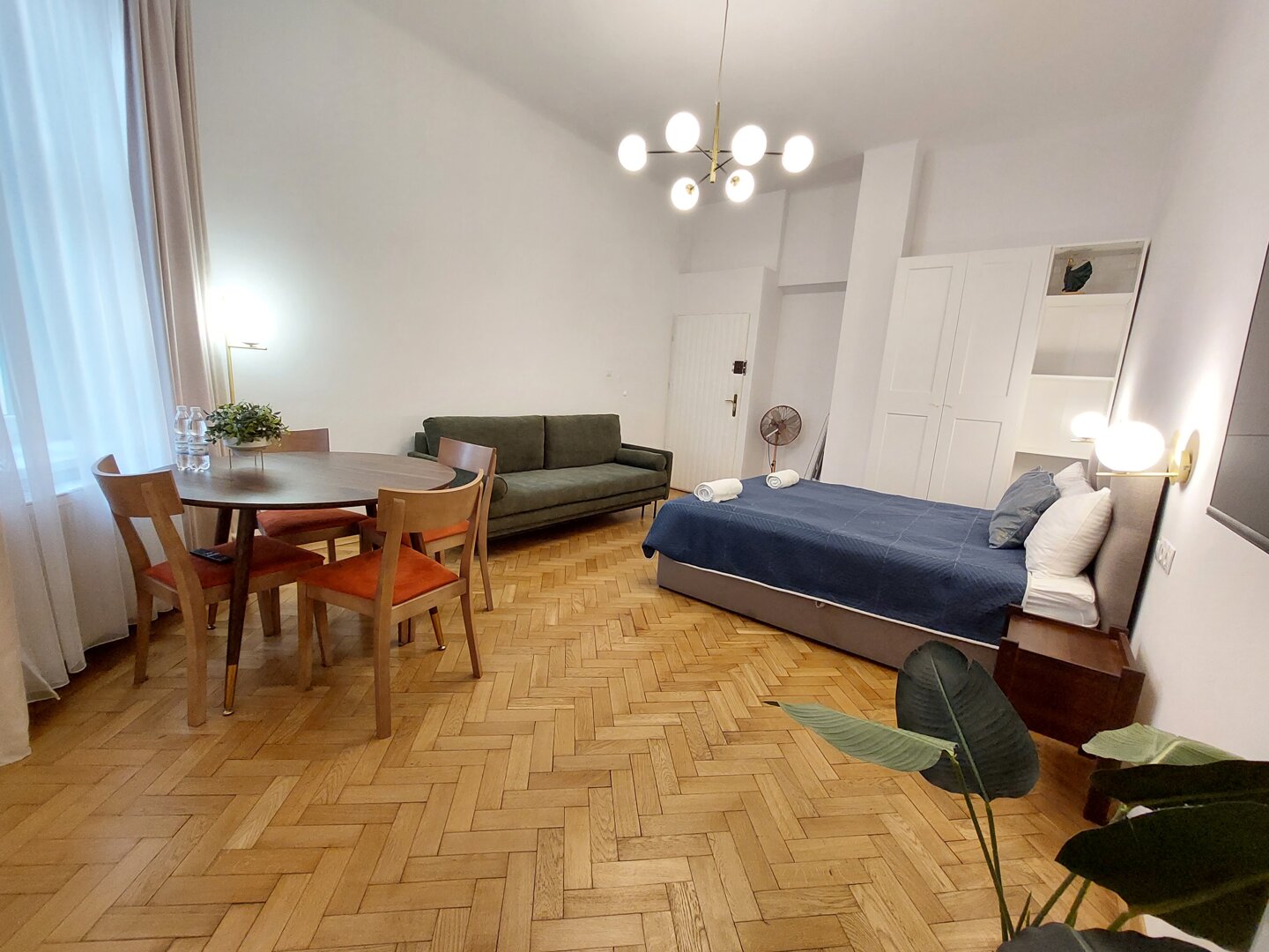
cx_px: 634
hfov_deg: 106.2
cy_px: 476
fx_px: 477
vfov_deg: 89.9
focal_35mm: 13
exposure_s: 1/25
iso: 320
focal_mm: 1.74
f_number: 2.2
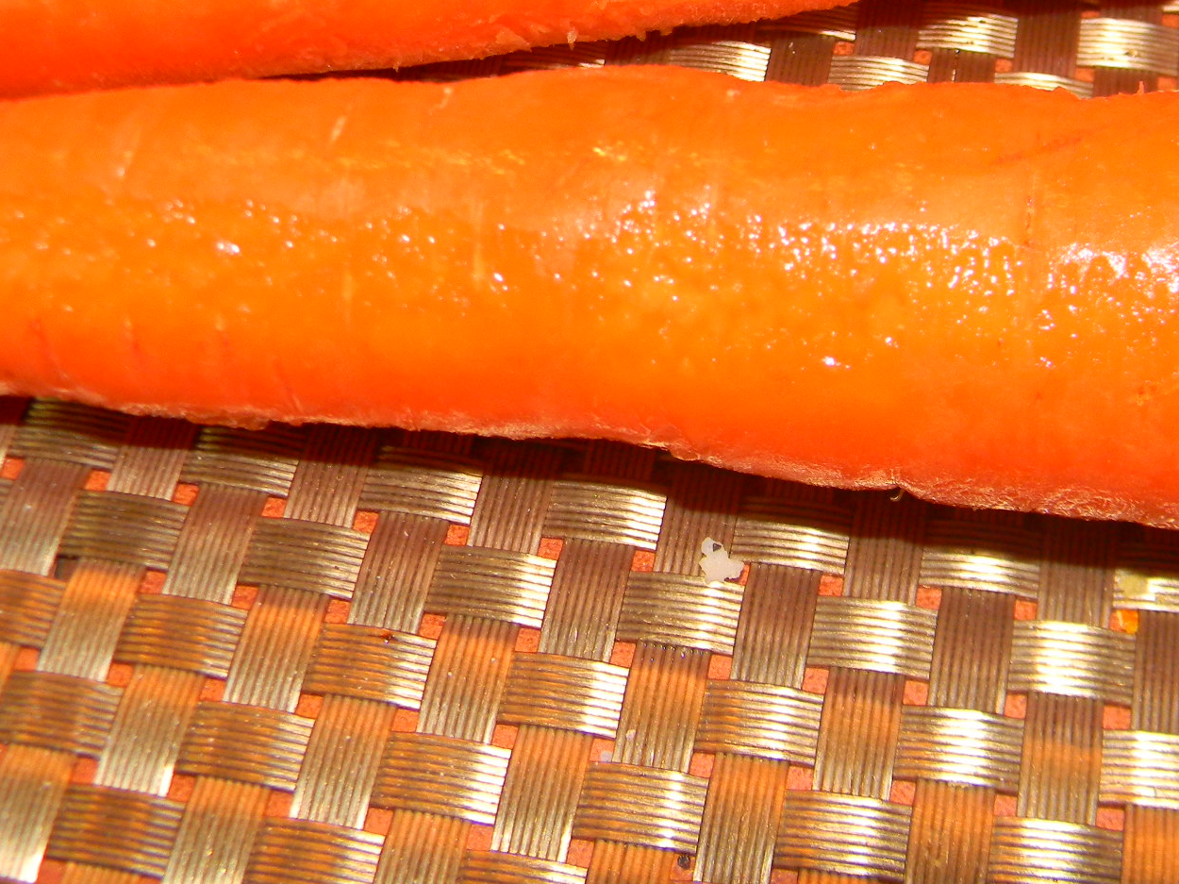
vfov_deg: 24.6
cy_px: 228
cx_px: 885
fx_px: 2009
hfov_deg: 32.1
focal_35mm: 59
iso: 200
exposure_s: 1/30
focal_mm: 6.4
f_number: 3.7
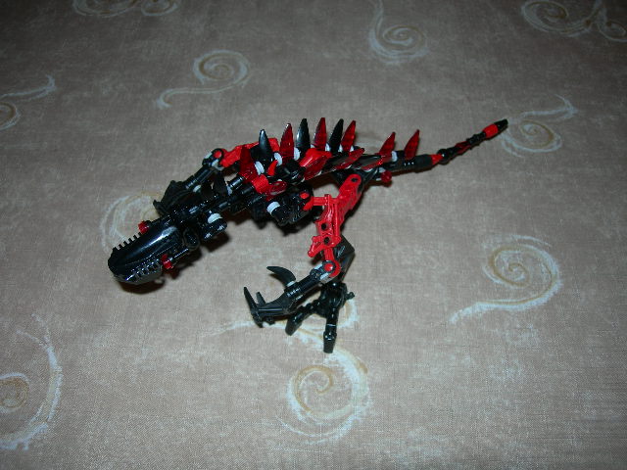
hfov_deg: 49.0
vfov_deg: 37.7
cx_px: 314
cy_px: 235
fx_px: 688
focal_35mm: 38
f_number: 2.8
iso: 50
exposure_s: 1/60.1
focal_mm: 7.8
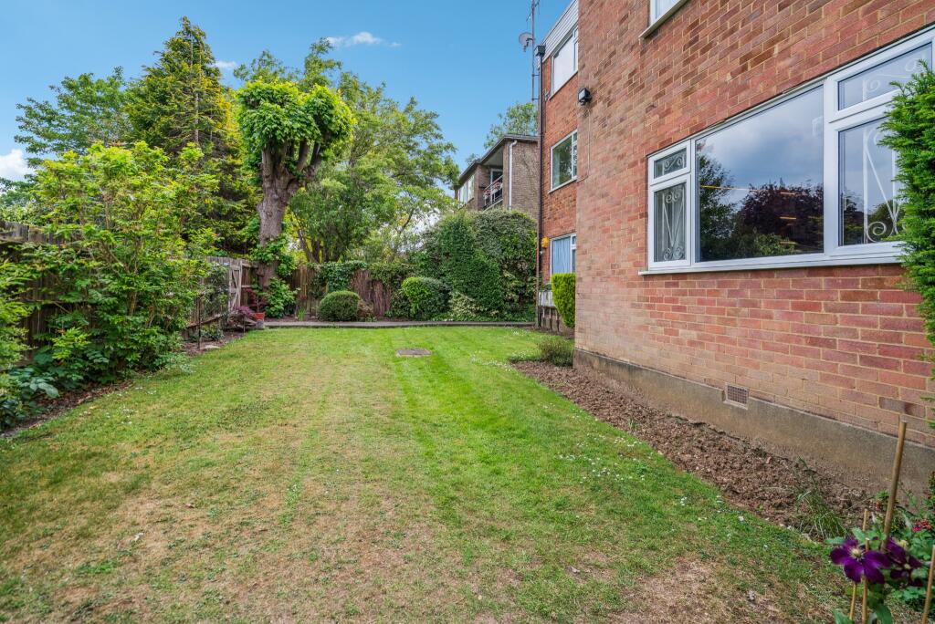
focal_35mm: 16
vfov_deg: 73.8
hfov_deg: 96.7
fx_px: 416
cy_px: 312
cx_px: 468
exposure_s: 1/1250
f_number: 5
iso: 640
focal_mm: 16
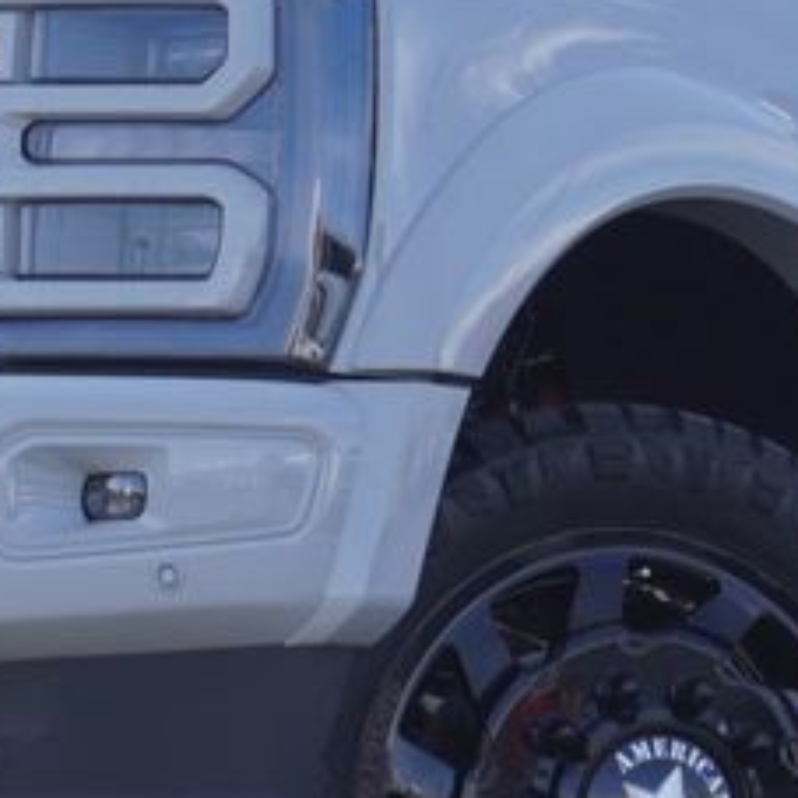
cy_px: 172
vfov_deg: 10.8
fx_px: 4199
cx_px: 622
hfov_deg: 10.8
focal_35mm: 161
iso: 100
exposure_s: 1/160
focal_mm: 28
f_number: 8
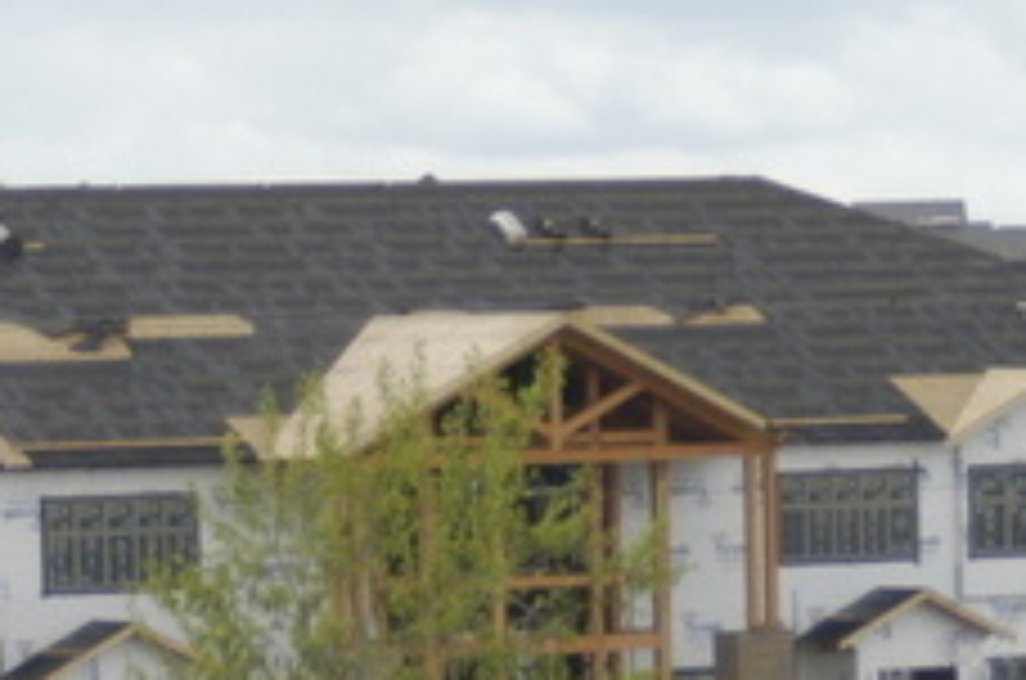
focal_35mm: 310
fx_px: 8816
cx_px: 693
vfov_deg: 4.4
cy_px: 545
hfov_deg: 6.7
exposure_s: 1/1600
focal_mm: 56
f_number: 5
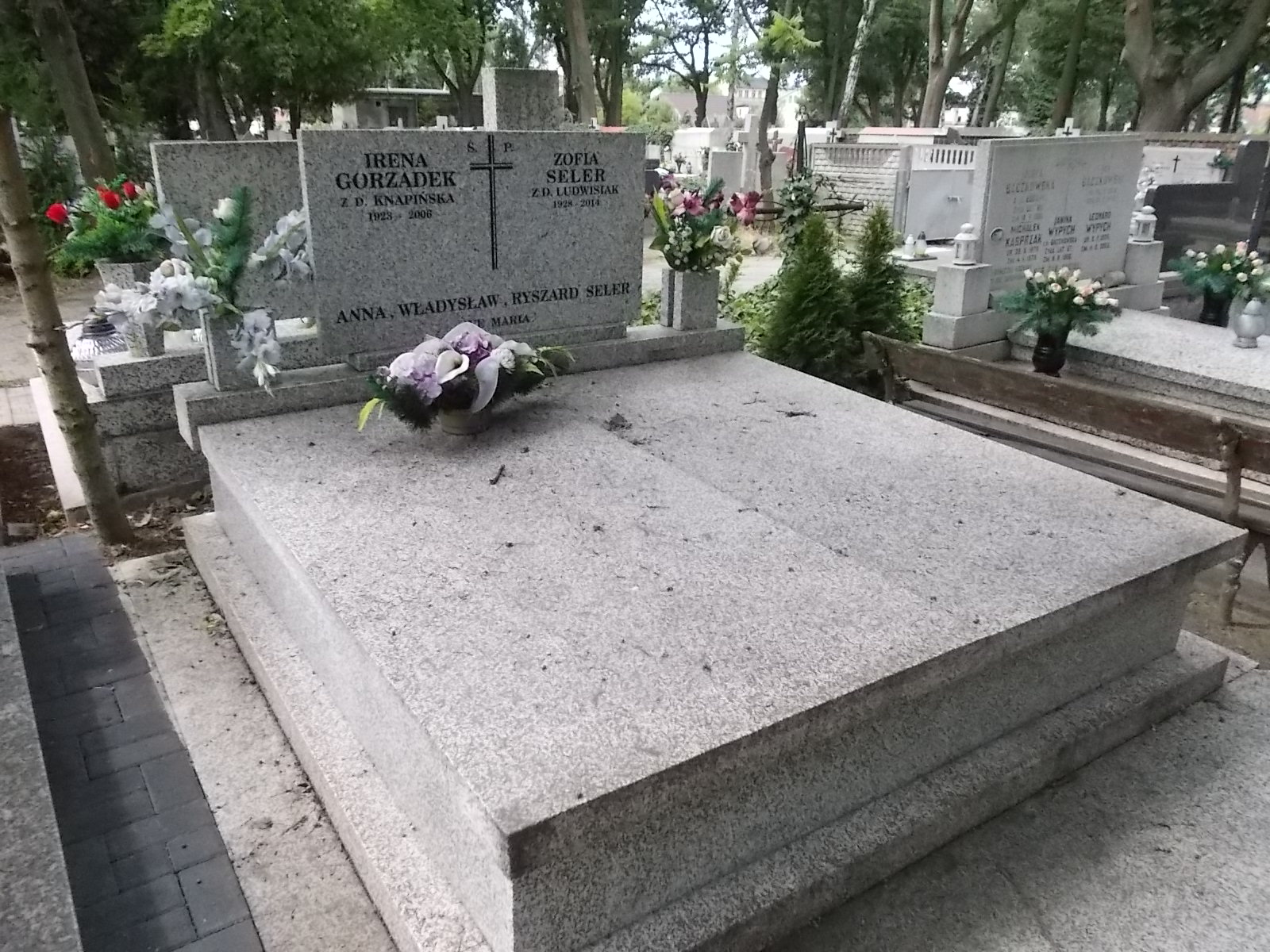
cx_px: 635
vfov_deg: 53.1
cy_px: 476
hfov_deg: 67.3
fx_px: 954
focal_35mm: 26
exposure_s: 1/100
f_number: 8
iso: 400
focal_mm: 4.6
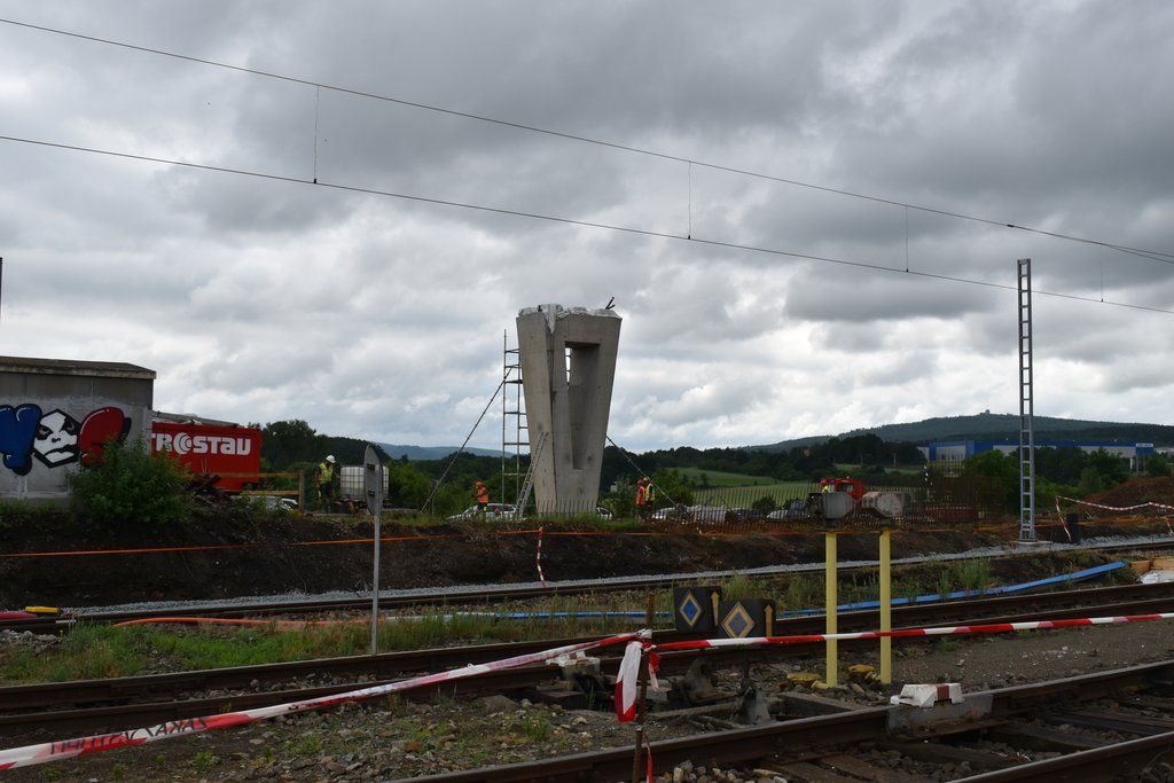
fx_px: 1272
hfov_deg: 49.5
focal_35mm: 39
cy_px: 392
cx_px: 587
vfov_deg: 34.2
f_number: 10
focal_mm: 26
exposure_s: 1/400
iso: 200
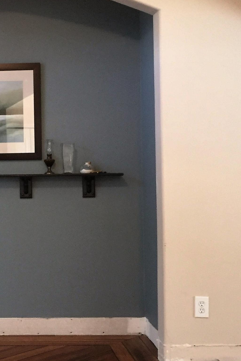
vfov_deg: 33.9
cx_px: -20
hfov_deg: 21.8
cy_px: 176
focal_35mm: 59
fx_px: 593
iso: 160
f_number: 2.2
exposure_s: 1/30
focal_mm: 4.15
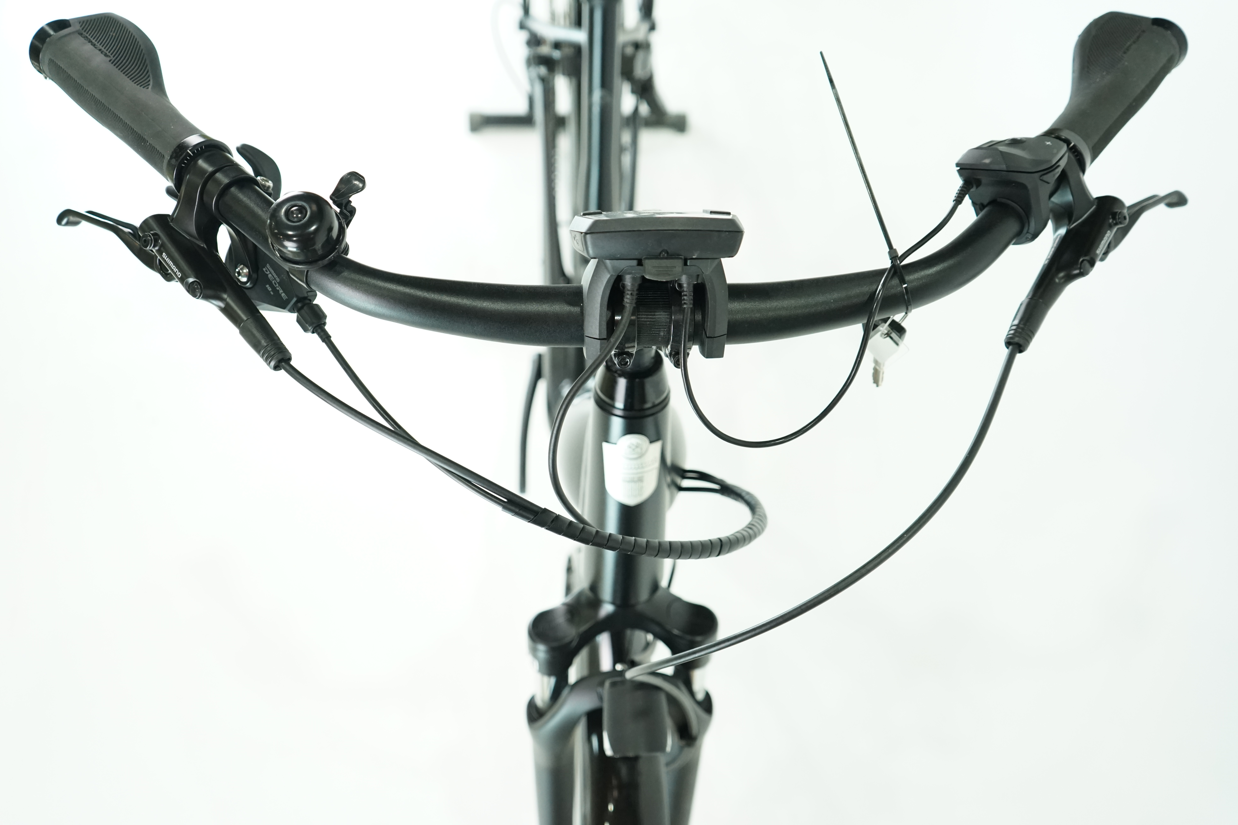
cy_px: 412
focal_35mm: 31
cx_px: 619
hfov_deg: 60.3
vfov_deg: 42.3
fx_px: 1066
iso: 2000
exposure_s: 1/200
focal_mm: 31
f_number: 4
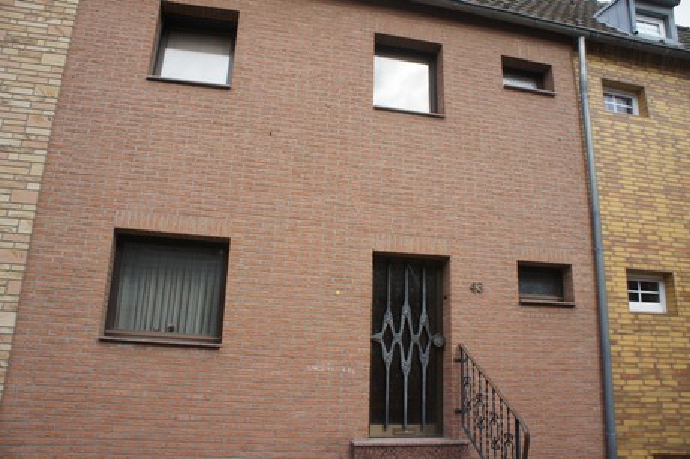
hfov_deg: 67.4
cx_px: 345
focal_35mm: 27
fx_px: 517
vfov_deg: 47.9
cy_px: 230
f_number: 7.1
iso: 200
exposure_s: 1/160
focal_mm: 18
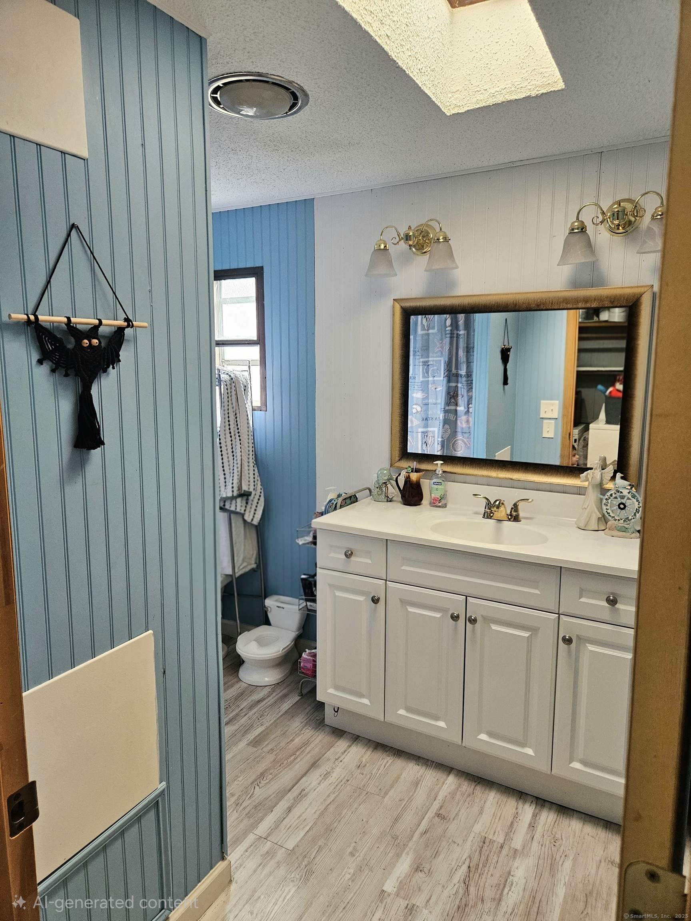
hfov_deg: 58.9
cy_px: 460
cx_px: 346
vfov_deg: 73.9
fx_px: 612
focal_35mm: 23
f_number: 1.8
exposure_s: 1/120
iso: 250
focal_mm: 5.4
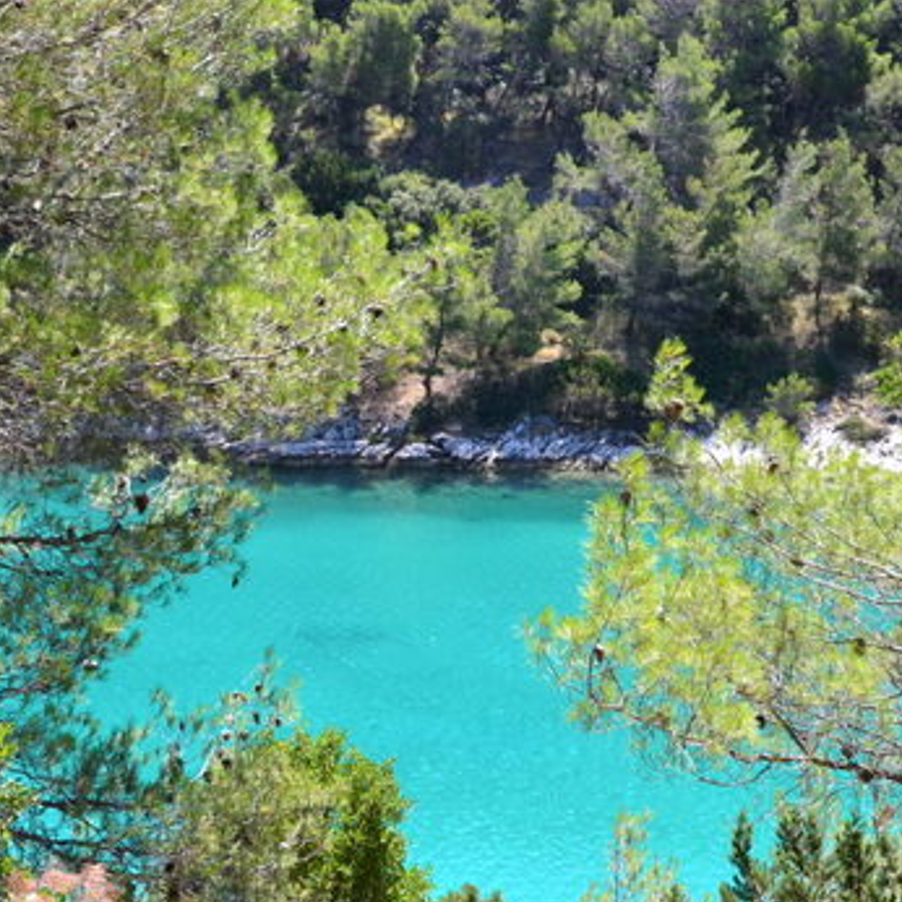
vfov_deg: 29.1
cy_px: 467
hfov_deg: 29.0
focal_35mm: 59
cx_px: 399
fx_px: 1739
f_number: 10
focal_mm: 20
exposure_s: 1/200
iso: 400
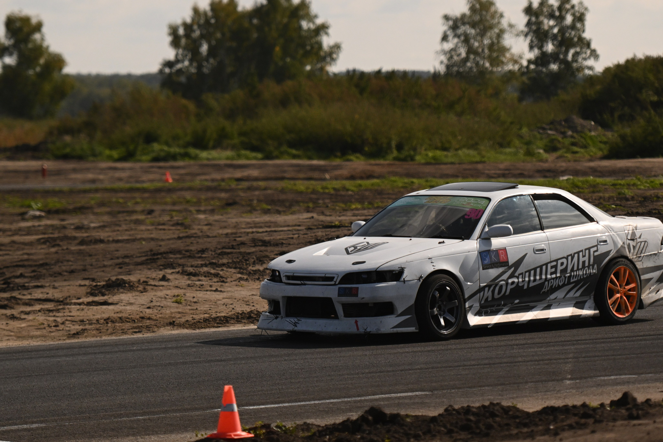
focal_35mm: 187
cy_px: 221
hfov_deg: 11.0
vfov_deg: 7.3
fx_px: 3443
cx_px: 332
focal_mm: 125
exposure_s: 1/32000
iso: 900
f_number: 2.8
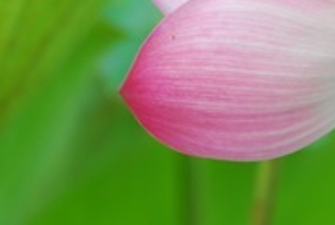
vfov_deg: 1.6
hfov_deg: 2.3
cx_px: 525
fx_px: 8157
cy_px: -252
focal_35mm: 875
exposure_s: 1/80
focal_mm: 135
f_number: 5.6
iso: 100
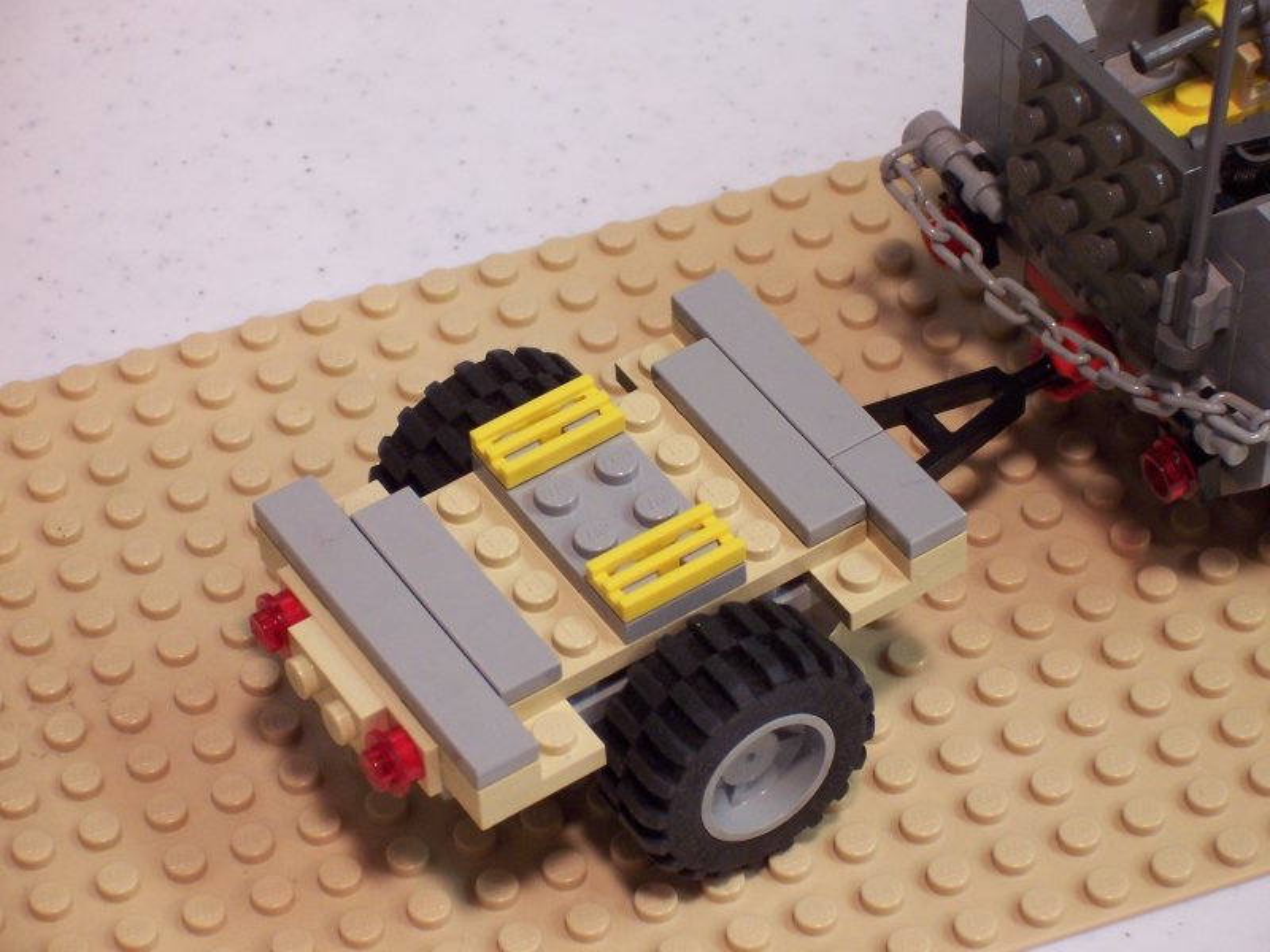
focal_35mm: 132
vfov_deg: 11.2
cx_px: 635
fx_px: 4843
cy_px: 476
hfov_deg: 14.9
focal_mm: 22
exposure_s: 1/15
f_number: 4.8
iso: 140
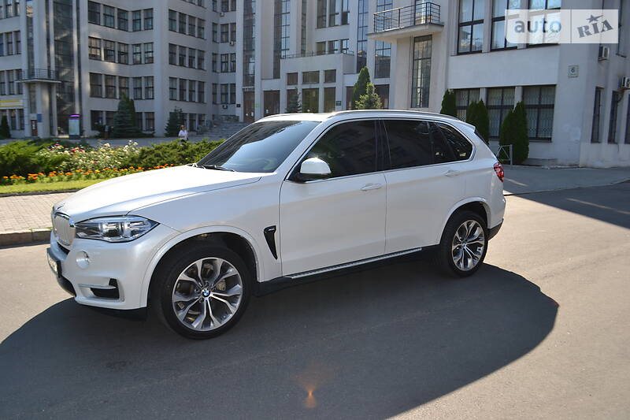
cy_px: 210
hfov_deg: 67.4
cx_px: 315
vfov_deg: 47.9
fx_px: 472
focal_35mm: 27
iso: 100
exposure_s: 1/200
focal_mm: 18
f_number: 5
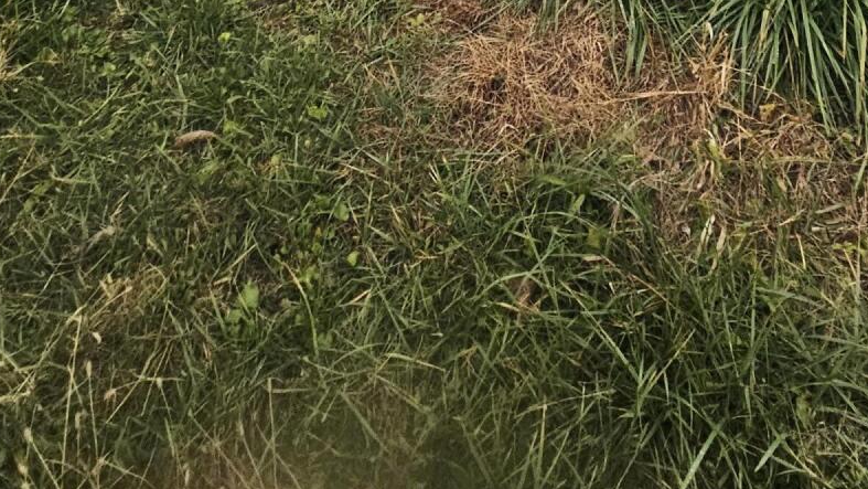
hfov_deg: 54.6
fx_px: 829
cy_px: -506
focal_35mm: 36
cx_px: 545
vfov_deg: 18.8
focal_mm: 2.2
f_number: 2.2
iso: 80
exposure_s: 1/60
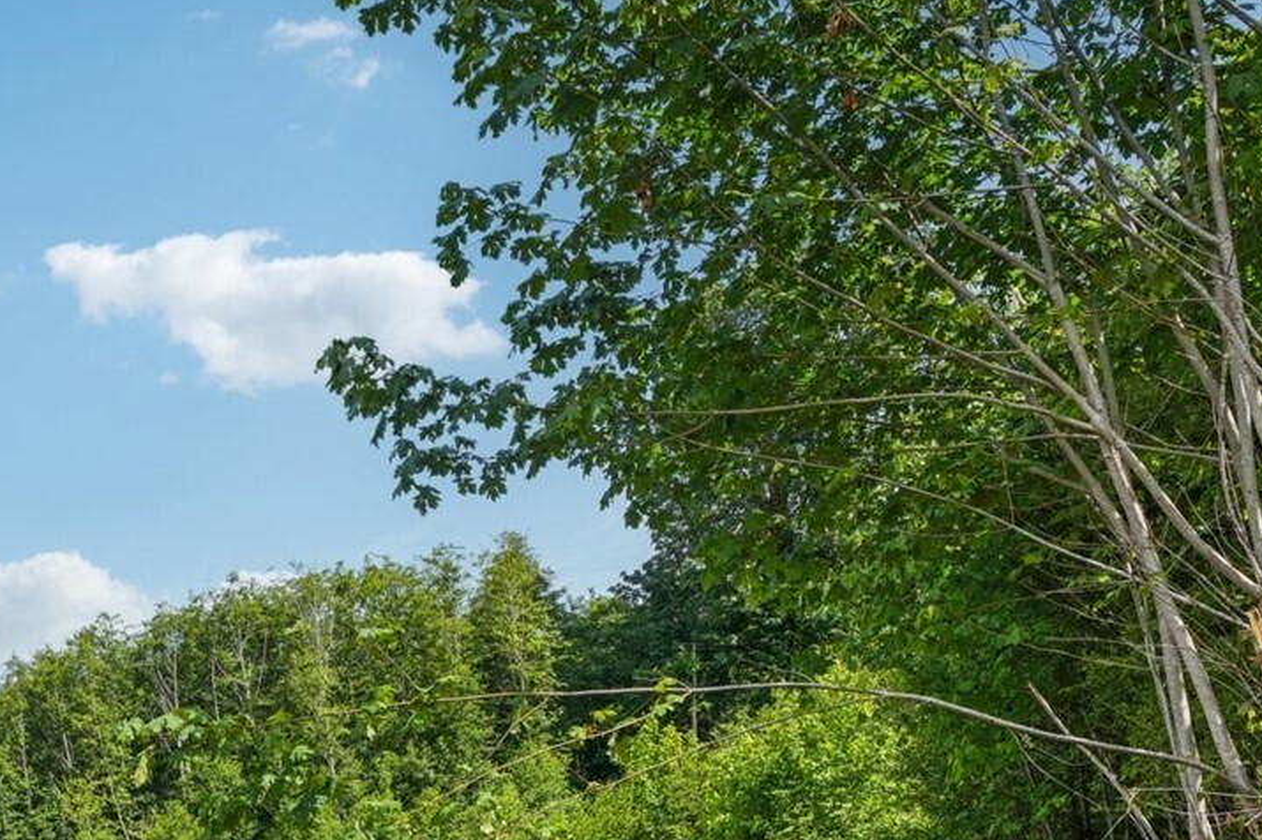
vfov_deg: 32.3
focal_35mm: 38
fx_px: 1331
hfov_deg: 45.9
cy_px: 837
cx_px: 126
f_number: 8
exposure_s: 1/640
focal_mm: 16
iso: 400
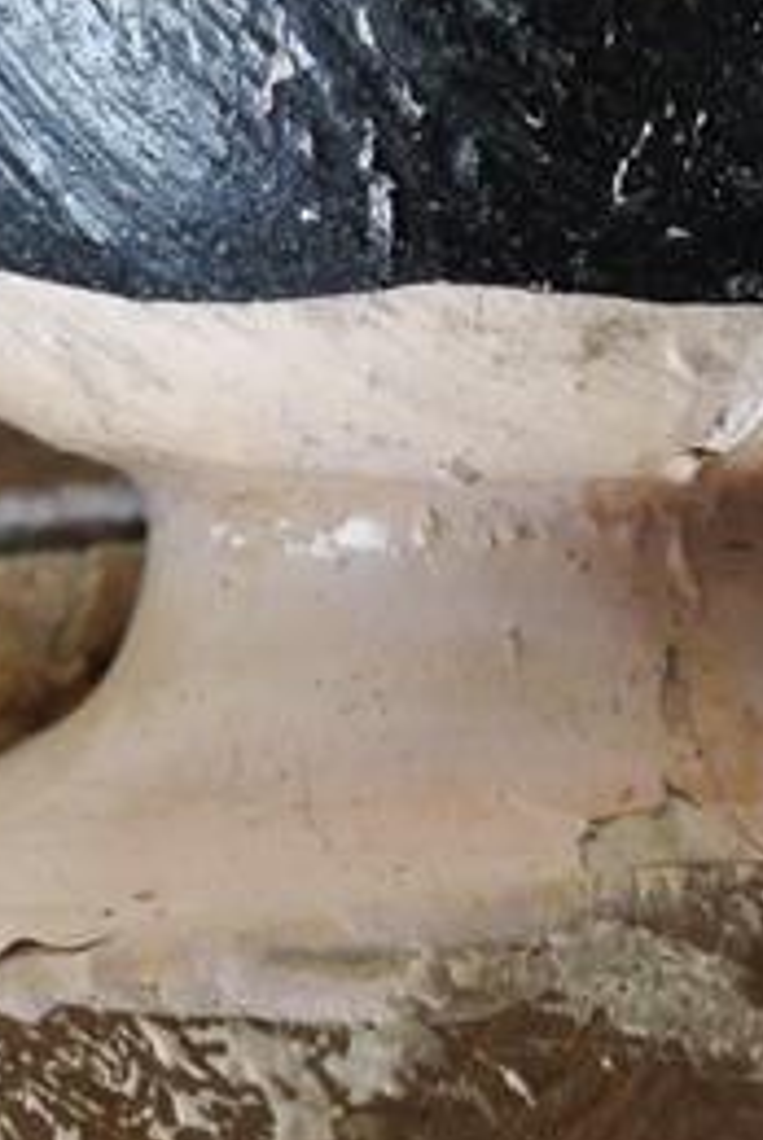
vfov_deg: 10.4
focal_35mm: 196
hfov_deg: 7.0
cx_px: 555
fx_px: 6214
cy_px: -4
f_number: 4.8
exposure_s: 1/60
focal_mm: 18.9
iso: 500
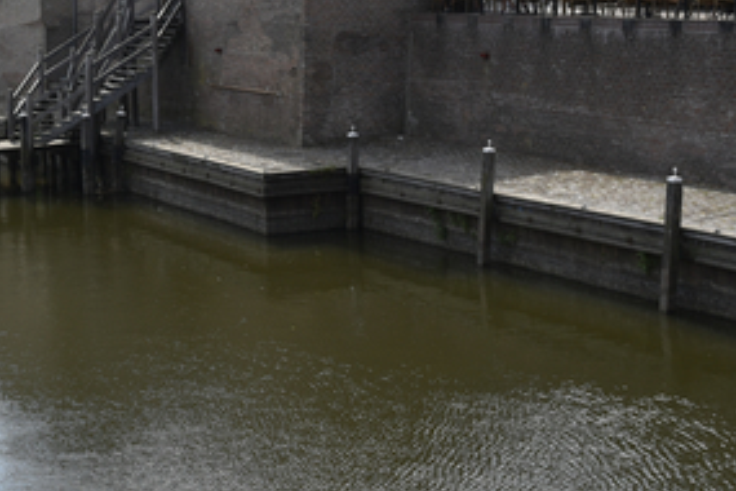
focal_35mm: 80
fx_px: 1635
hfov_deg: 24.7
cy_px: 32
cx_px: 80
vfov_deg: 16.8
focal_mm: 38
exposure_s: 1/400
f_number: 10
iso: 200
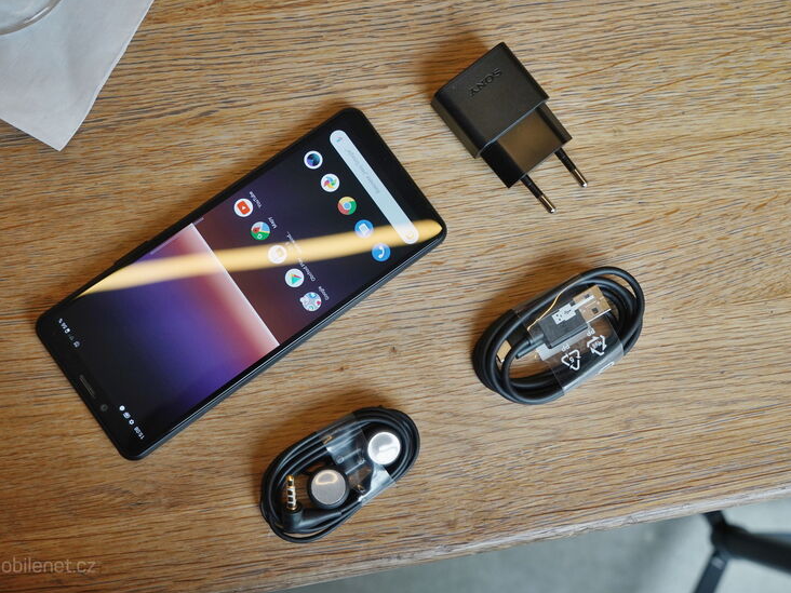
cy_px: 296
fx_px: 845
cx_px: 377
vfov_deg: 38.7
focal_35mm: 37
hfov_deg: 50.1
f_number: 6.3
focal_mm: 34
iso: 1600
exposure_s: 1/200
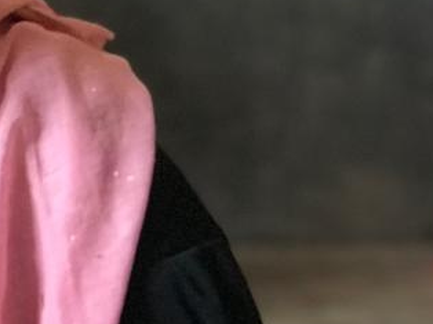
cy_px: 210
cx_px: -266
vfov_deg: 6.8
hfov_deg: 8.8
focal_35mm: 218
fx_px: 2725
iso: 500
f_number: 2.8
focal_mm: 6.6
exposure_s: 1/50
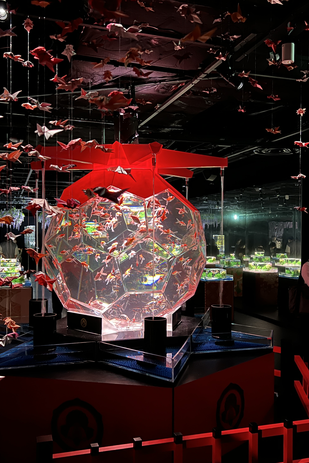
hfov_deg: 35.9
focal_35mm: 37
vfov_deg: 51.9
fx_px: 476
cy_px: 237
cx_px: 162
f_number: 1.5
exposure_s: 1/9
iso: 800
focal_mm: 5.7
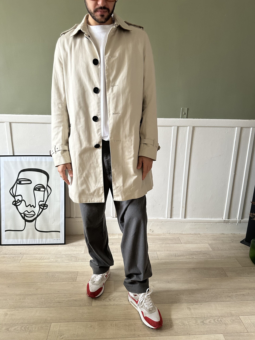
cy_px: 170
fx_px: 236
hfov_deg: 56.8
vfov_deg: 71.6
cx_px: 128
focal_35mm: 24
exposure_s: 1/60
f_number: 1.78
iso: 250
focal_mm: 6.86
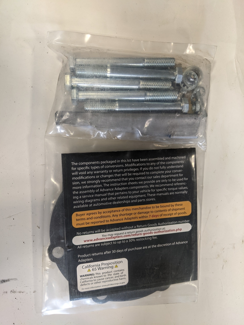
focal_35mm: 27
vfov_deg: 65.3
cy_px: 162
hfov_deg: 51.4
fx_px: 254
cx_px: 122
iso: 117
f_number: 1.8
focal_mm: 4.44
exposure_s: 1/120
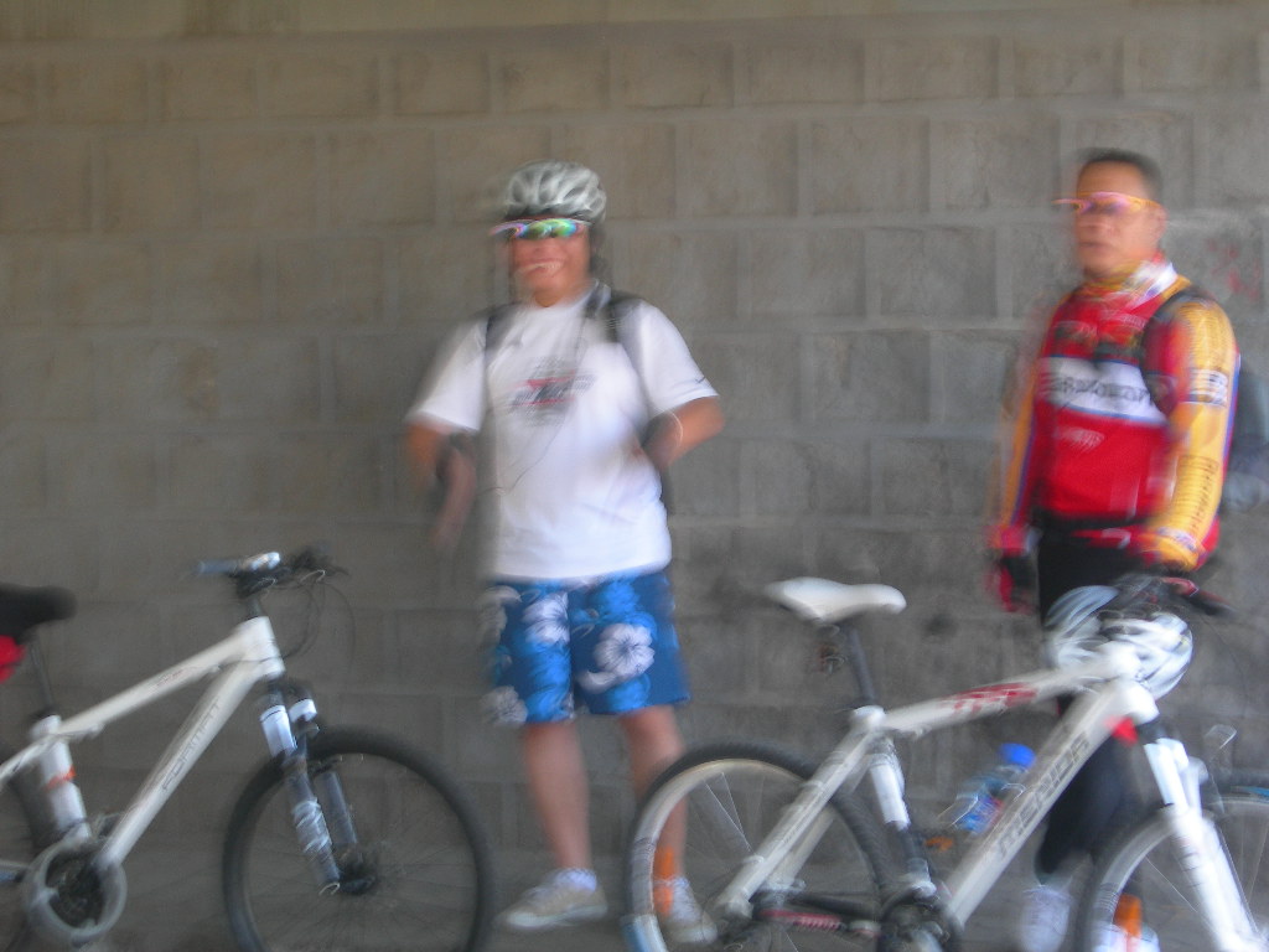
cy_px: 476
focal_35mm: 103
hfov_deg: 19.1
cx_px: 634
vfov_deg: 14.4
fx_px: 3776
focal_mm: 21.3
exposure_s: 1/14.1
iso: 50
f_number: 4.6
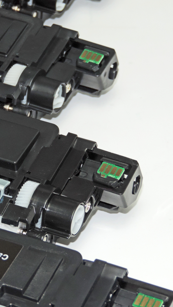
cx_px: 7
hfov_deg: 6.1
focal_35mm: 197
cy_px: 154
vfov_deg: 10.9
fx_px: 1607
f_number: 4.3
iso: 200
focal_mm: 24
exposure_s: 1/60
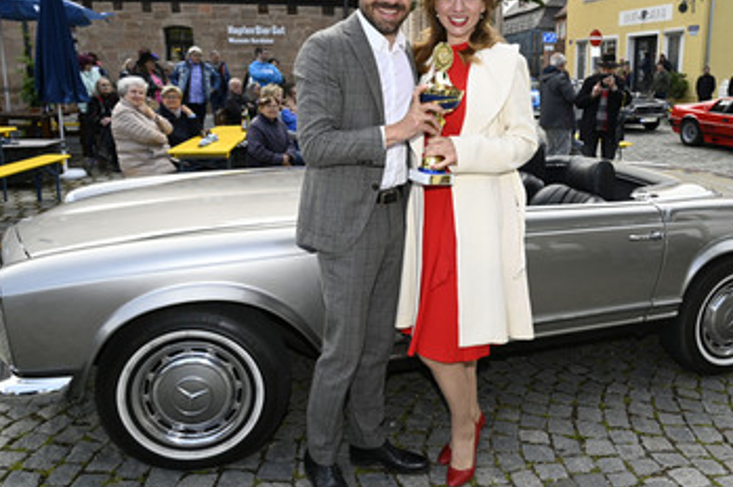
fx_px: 631
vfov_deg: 42.1
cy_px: 206
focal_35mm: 31
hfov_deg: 60.0
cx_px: 430
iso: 160
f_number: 6.3
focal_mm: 24
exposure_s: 1/160
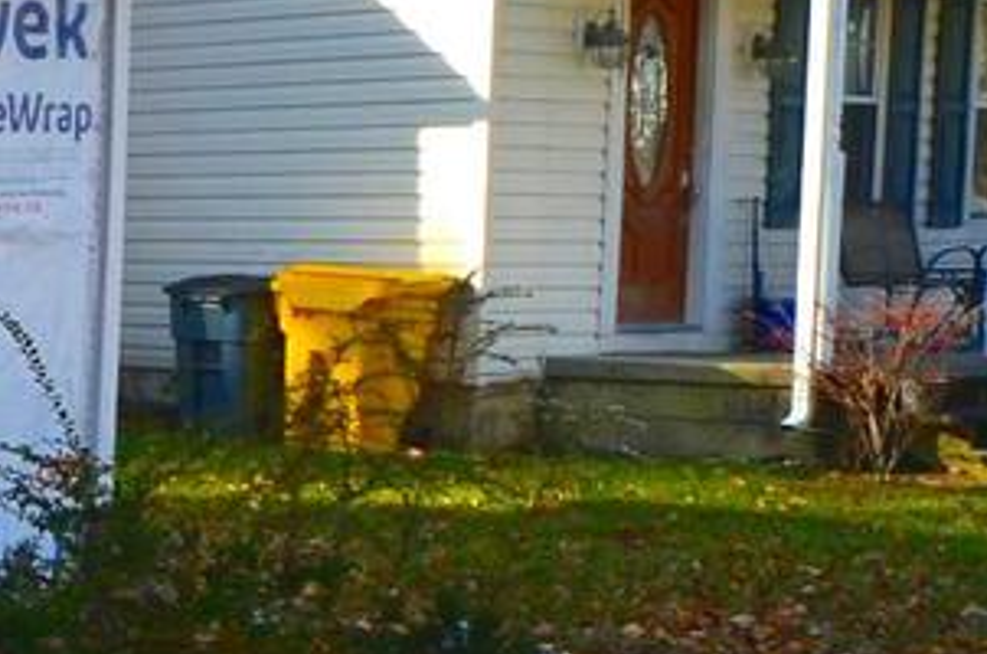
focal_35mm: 100
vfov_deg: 13.6
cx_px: -1363
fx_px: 2736
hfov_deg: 14.2
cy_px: 365
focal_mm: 14
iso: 320
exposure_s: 1/250
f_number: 10
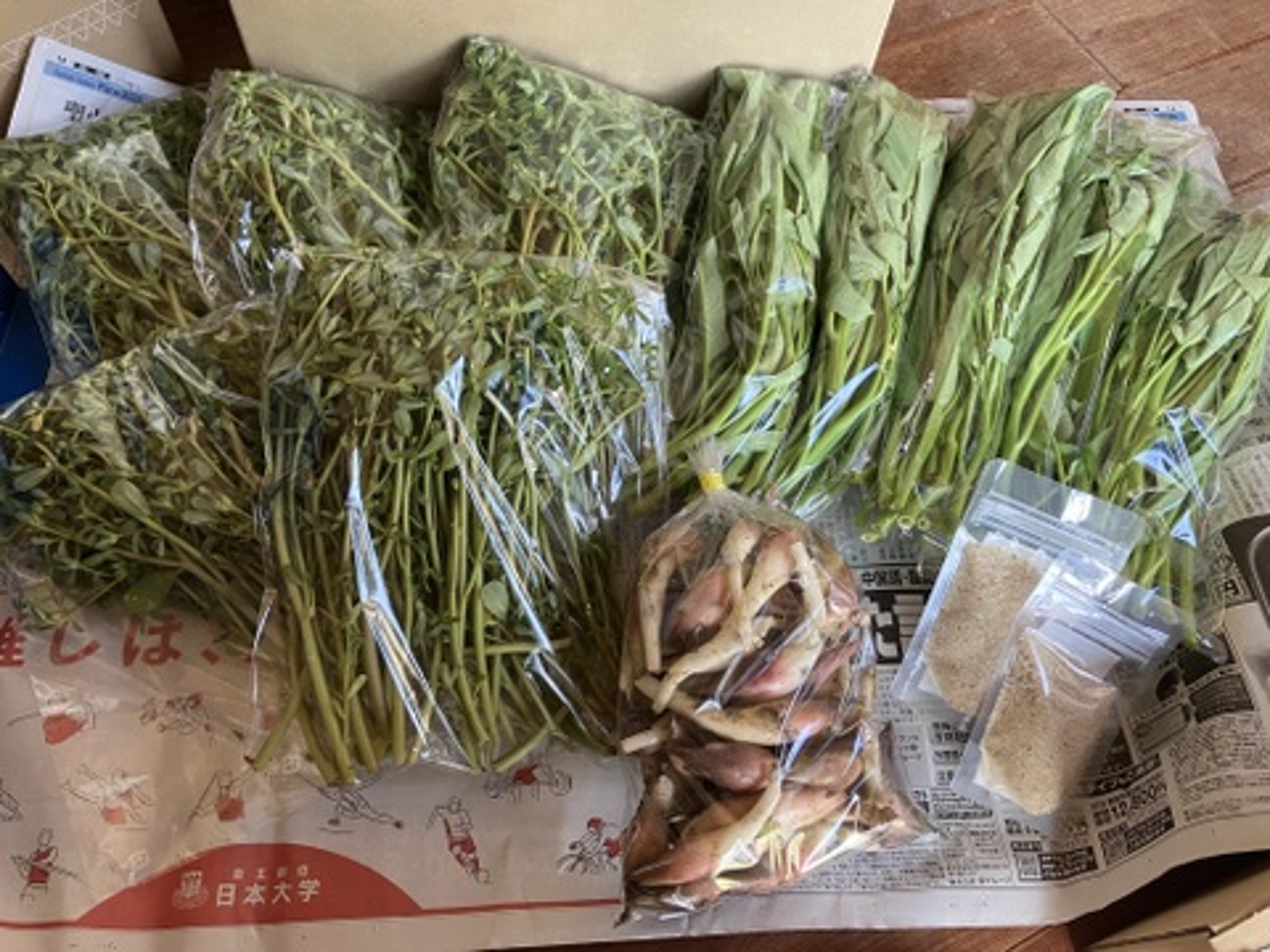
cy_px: 476
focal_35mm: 28
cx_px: 635
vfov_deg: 49.7
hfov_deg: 63.4
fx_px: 1027
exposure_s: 1/60
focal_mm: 3.99
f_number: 1.8
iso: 100
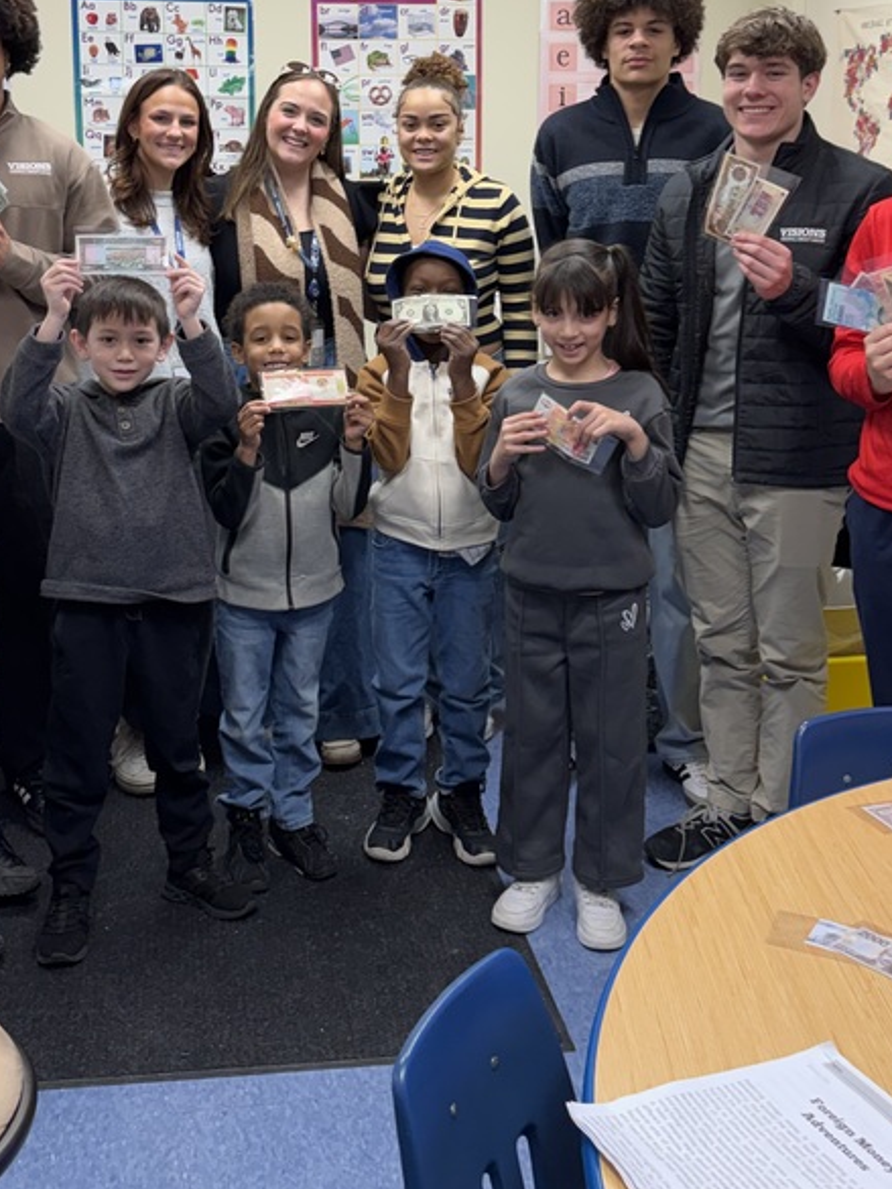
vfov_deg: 43.8
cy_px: 350
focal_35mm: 42
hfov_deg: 34.3
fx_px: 1443
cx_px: 394
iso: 160
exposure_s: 1/120
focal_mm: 6.76
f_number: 1.78
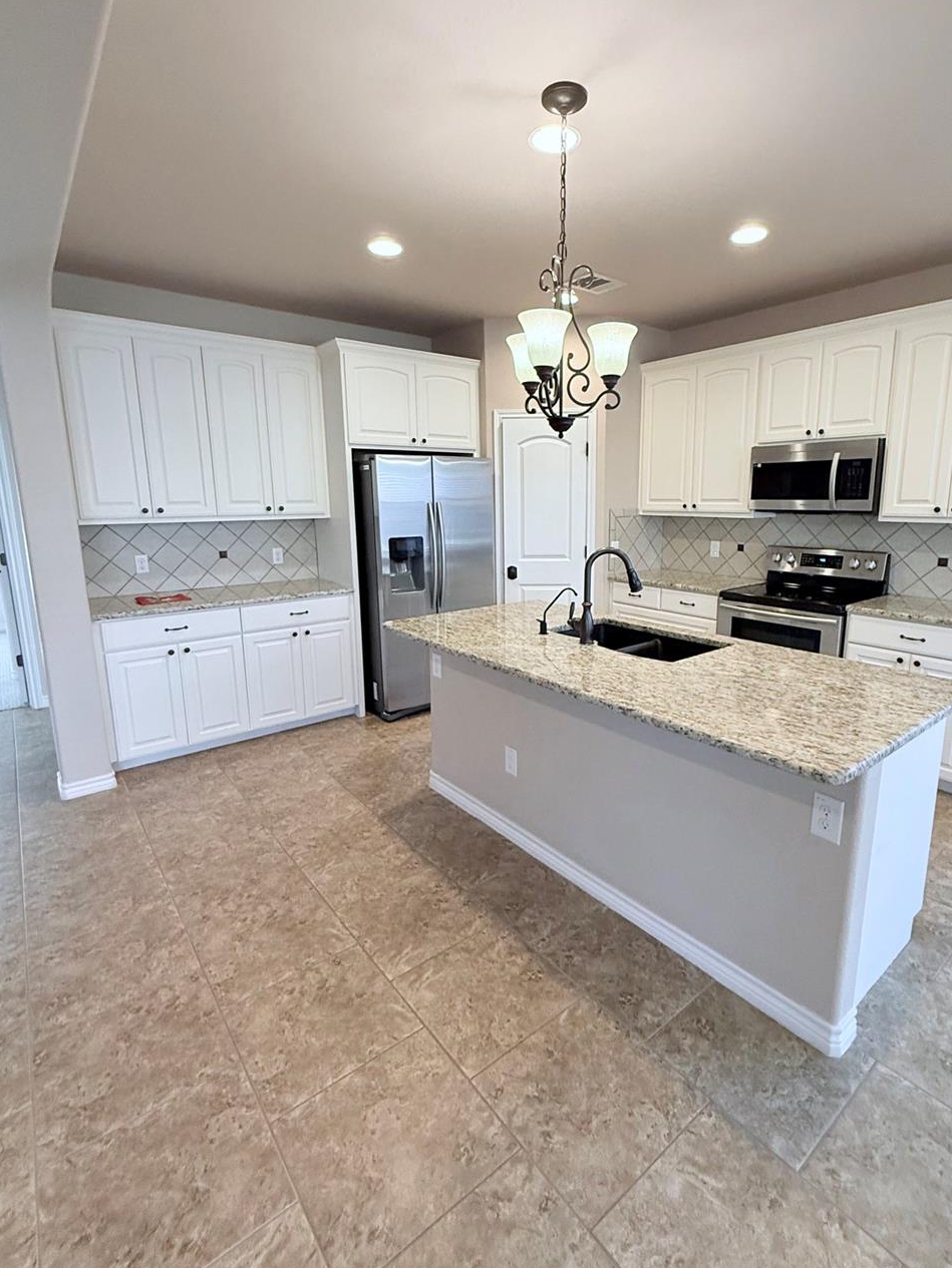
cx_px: 527
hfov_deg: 74.5
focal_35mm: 17
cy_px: 614
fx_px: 623
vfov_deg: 91.0
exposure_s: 1/120
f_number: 2.2
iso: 400
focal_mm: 2.22
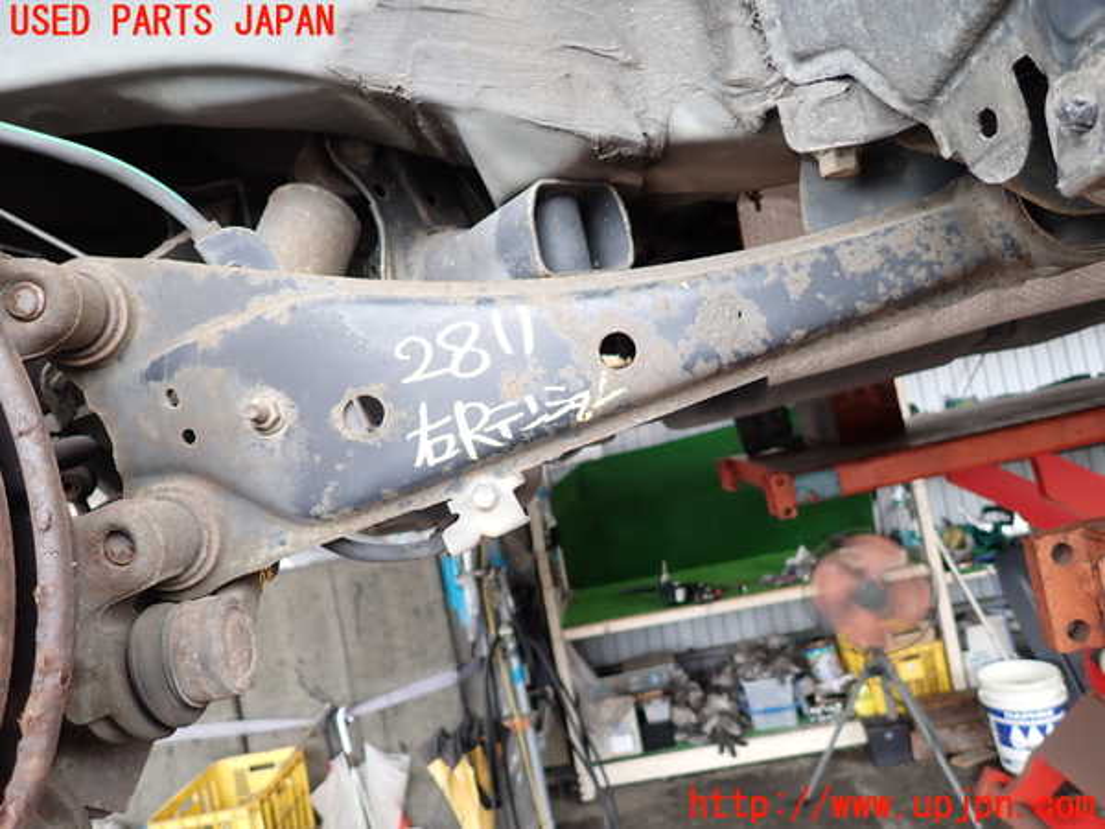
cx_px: 552
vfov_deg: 54.9
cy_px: 414
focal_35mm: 25
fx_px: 798
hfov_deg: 69.4
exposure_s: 1/125
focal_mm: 4.5
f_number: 2
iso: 160
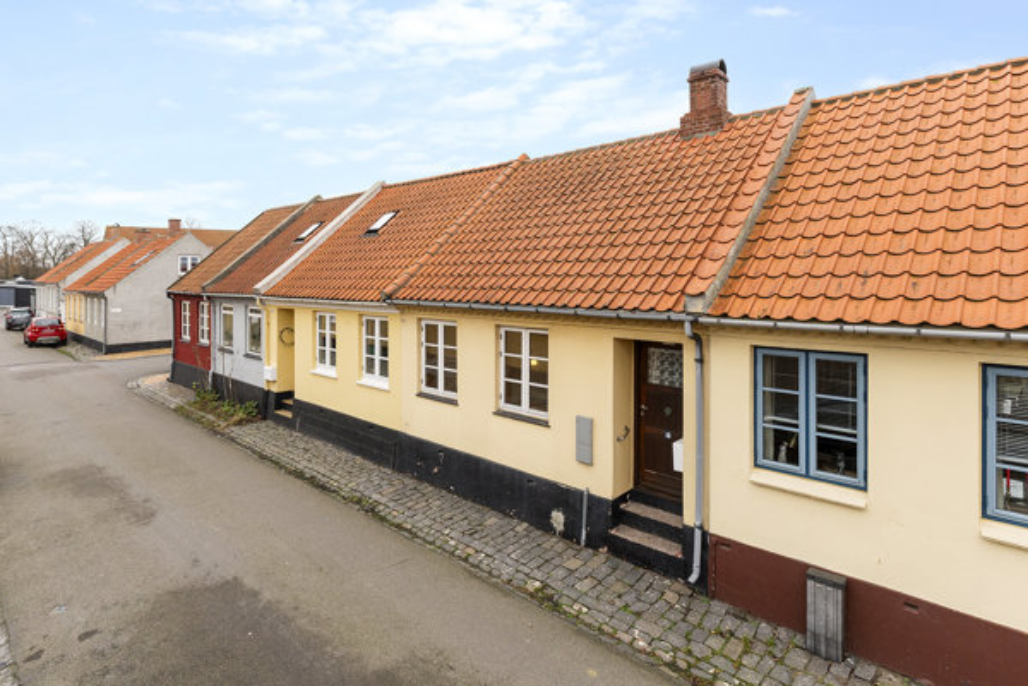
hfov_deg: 89.1
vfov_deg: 66.5
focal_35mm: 18
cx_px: 514
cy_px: 343
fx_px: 523
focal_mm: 12.2
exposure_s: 1/160
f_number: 6.3
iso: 400
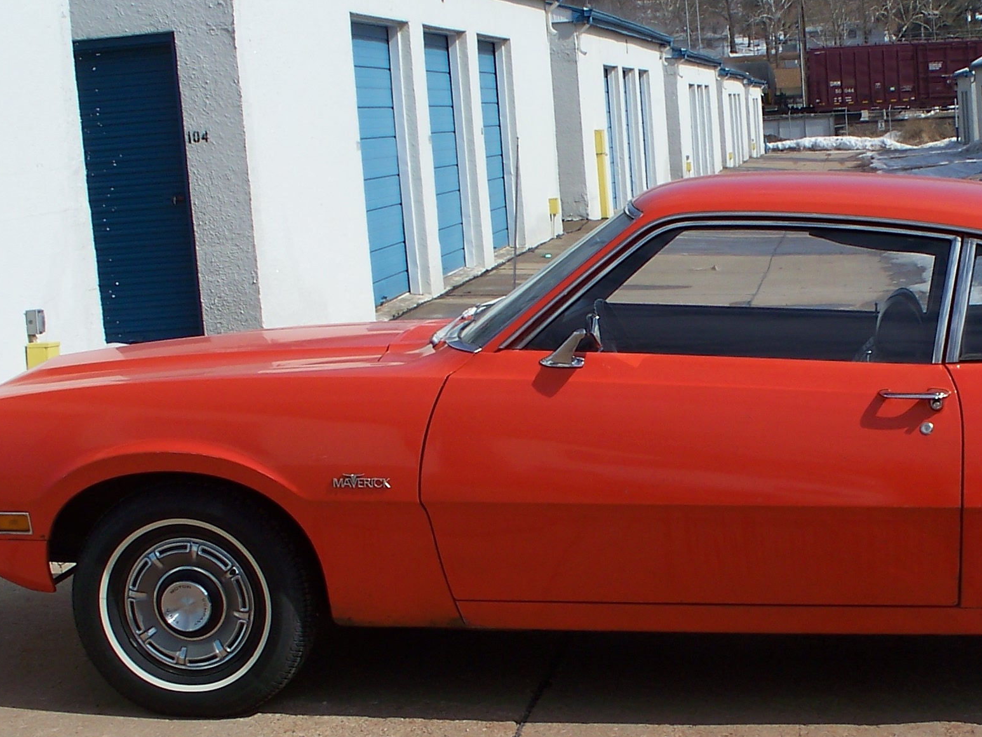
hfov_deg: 25.2
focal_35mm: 76
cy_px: 456
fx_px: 2156
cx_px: 796
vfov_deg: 19.4
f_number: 5
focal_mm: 7.54
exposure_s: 1/1250
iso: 80
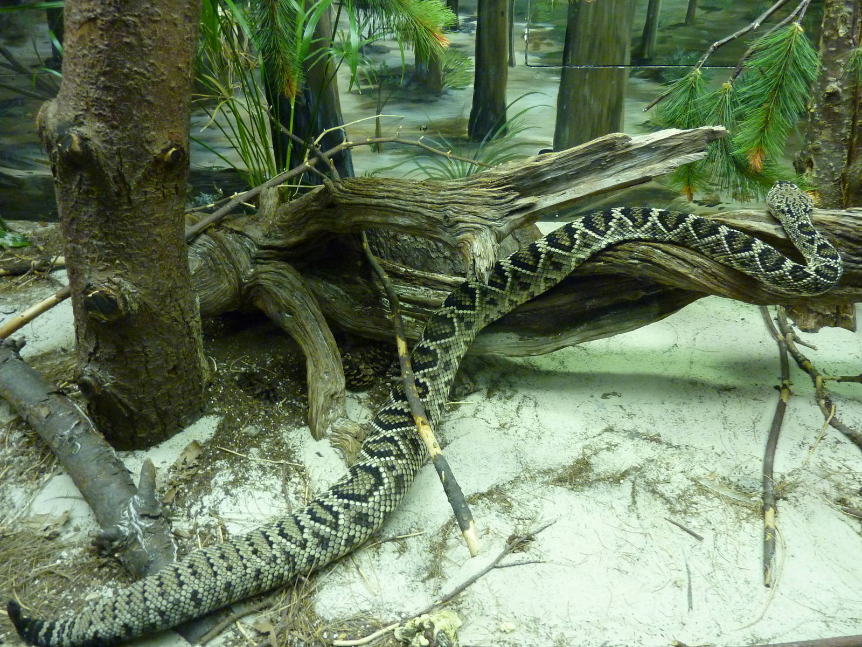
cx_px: 431
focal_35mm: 25
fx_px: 623
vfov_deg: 54.9
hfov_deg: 69.4
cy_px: 324
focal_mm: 4.1
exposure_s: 1/13
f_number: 3.3
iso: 400
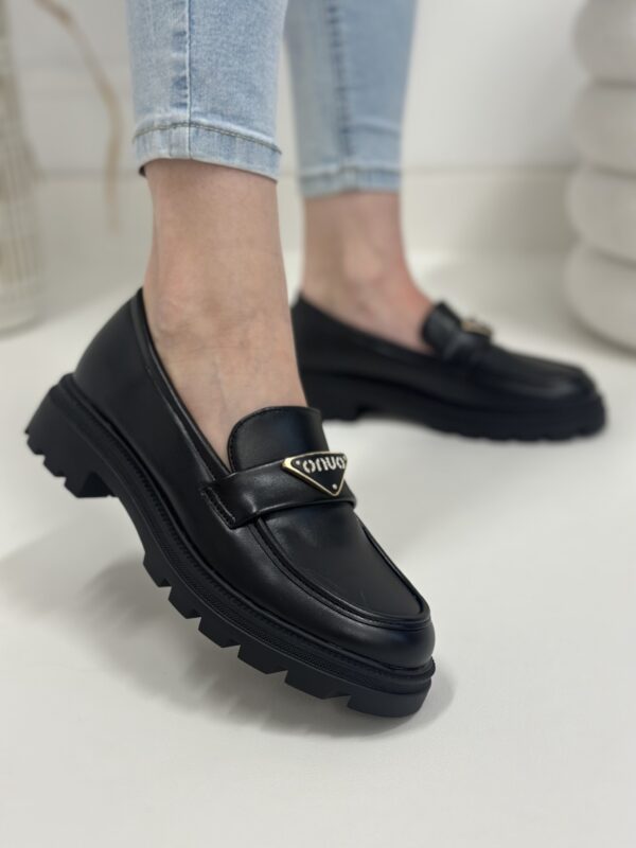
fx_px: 1176
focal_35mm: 48
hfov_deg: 30.3
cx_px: 318
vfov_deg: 39.7
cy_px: 424
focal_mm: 6.86
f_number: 1.78
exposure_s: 1/100
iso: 160
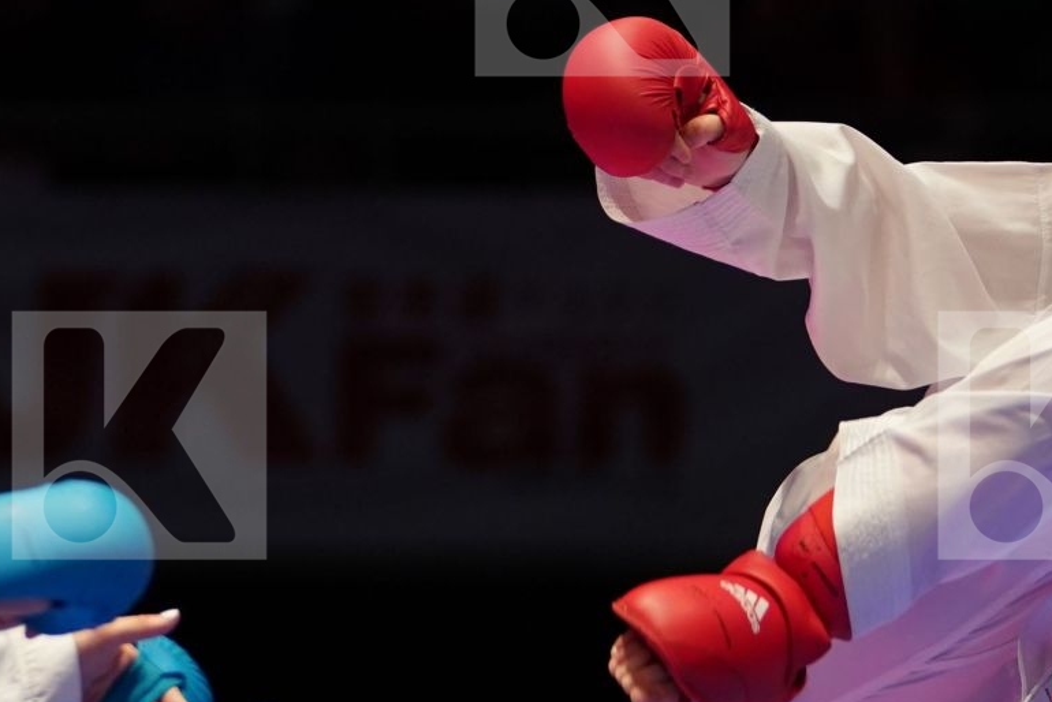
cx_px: 603
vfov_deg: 2.9
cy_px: 436
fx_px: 14002
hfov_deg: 4.3
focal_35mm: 479
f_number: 2.8
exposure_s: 1/1000
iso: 1250
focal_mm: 137
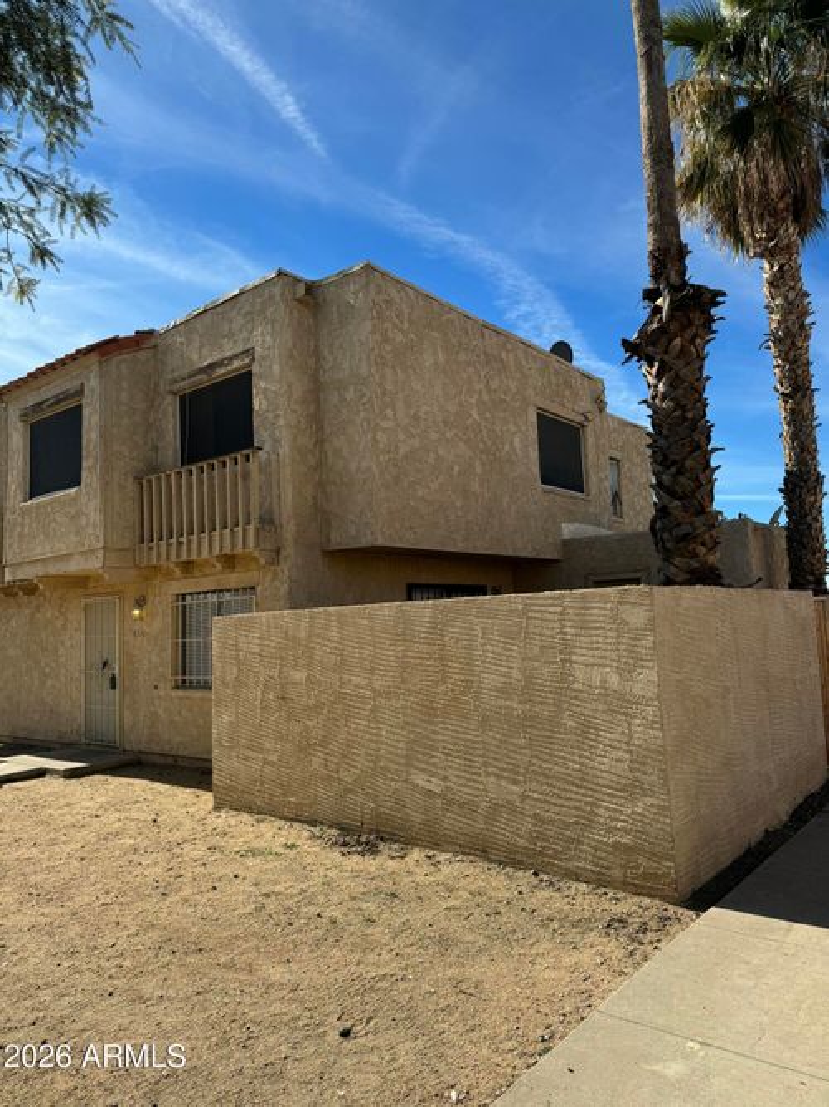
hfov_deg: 56.8
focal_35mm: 24
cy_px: 554
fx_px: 767
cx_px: 414
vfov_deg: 71.6
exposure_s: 1/4310
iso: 80
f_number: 1.78
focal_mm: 6.76
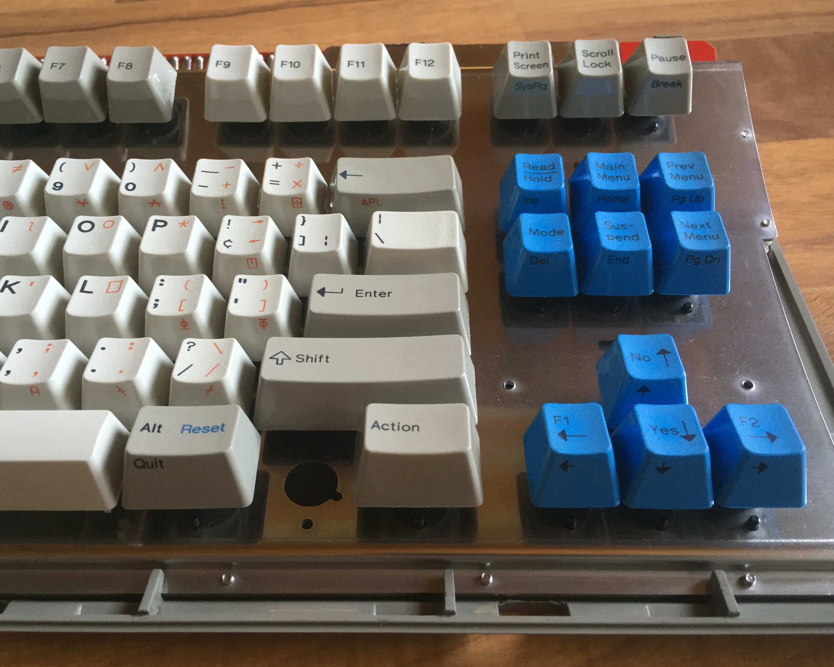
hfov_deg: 57.2
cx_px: 396
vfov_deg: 47.1
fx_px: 765
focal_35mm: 31
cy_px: 328
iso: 125
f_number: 2.2
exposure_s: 1/33
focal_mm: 4.15
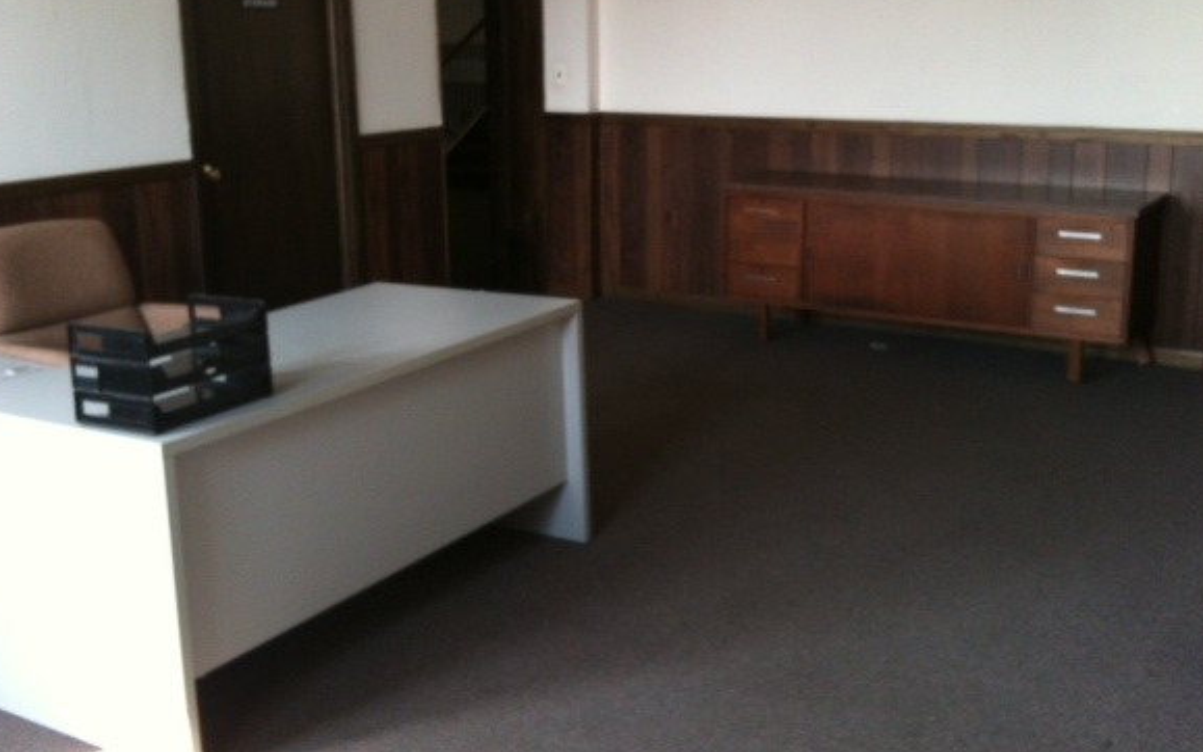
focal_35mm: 41
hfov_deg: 48.2
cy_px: 303
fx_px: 1344
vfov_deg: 31.2
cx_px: 567
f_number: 2.8
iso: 80
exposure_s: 1/17
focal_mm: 3.85
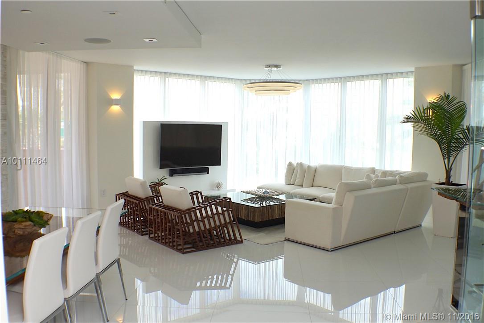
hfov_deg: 46.4
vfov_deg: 31.9
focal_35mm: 42
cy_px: 162
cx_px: 242
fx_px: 565
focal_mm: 28
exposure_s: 1/100
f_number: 5
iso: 100
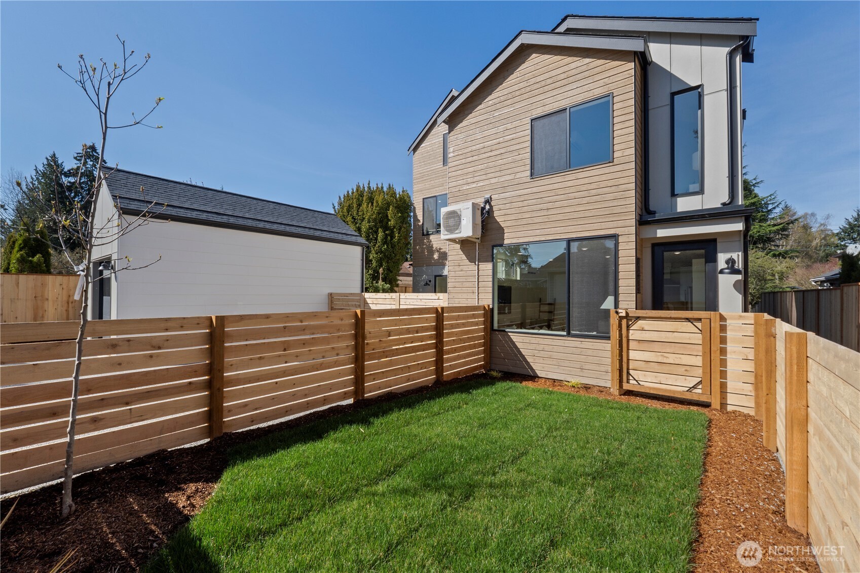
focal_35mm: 15
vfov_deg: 77.3
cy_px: 286
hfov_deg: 100.4
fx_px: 358
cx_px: 430
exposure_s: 1/250
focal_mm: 10
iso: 250
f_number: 9
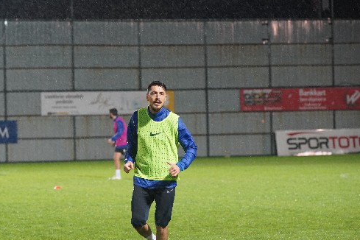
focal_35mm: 192
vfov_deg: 7.2
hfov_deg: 10.7
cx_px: 127
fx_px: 1920
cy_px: 158
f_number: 4.5
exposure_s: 1/200
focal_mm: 140
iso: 3200
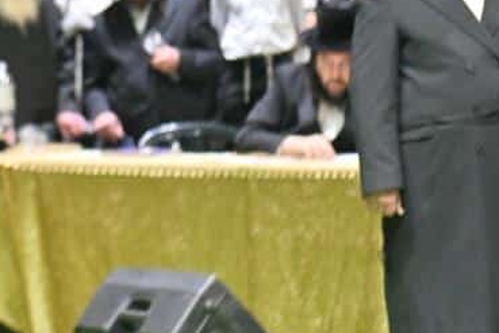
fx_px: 4615
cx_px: -99
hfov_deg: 6.2
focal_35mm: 333
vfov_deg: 4.1
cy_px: 20
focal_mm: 120
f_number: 4
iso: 1600
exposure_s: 1/160
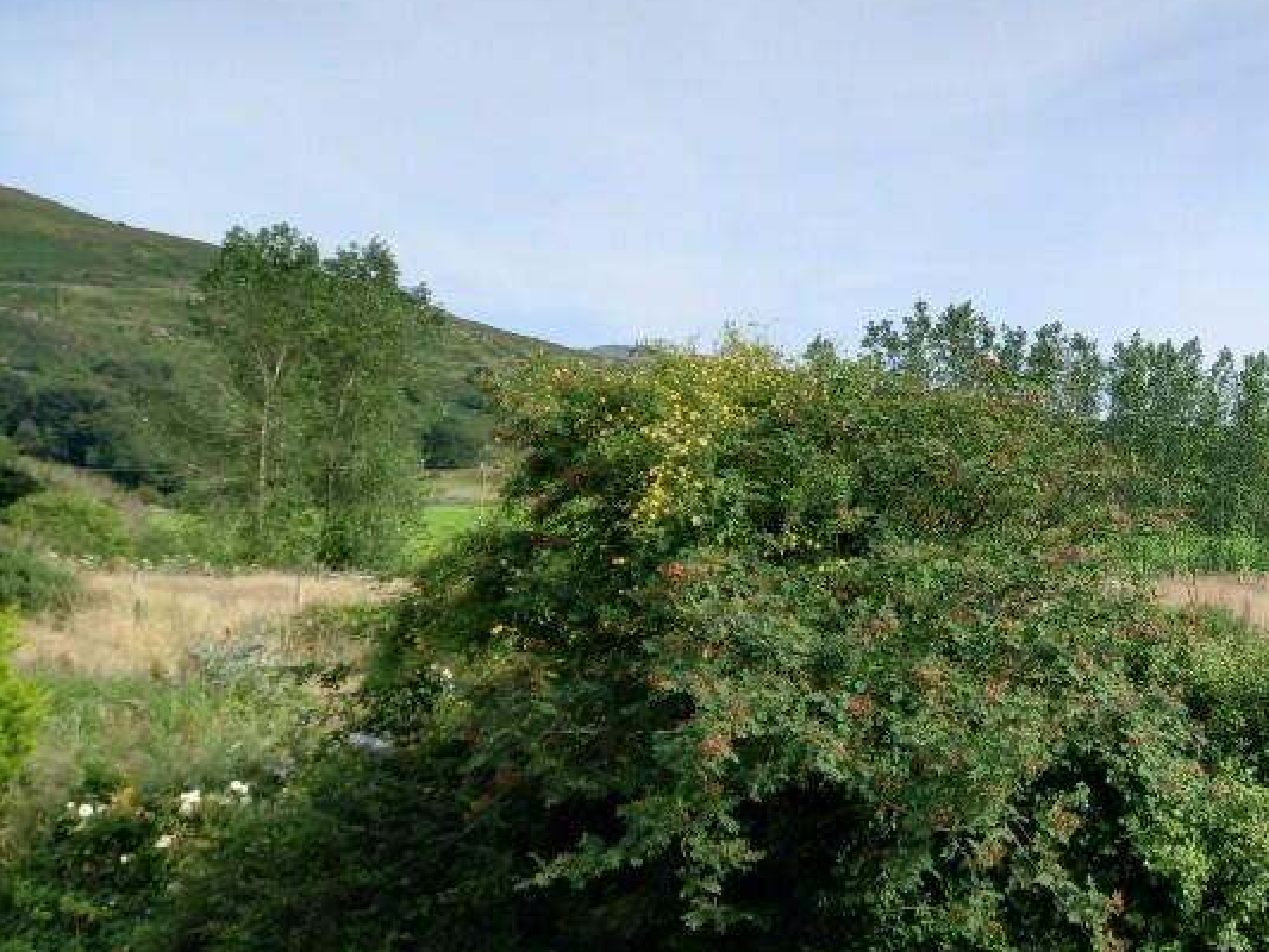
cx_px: 1217
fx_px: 1760
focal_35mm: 48
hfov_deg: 36.4
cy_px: 402
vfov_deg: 30.2
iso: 25
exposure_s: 1/546
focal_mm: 4.6
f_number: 2
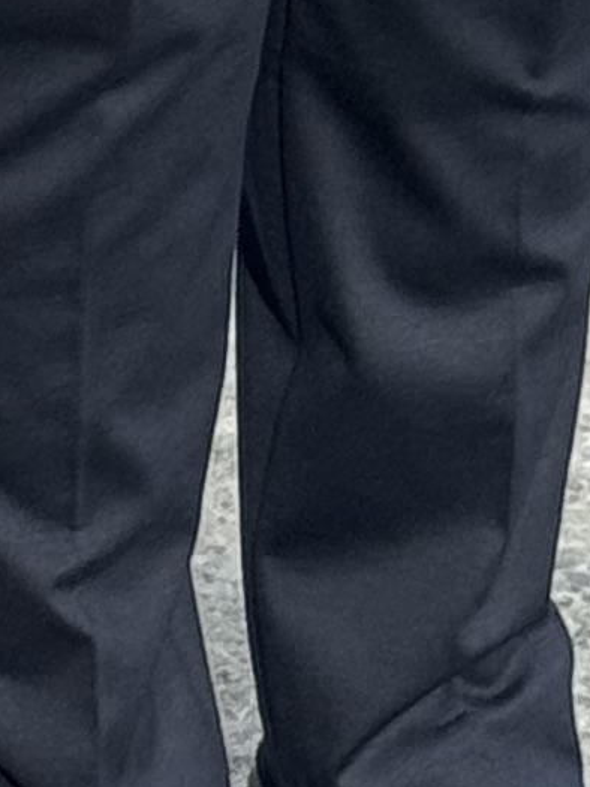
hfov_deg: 4.0
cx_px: 199
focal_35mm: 368
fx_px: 8370
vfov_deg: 5.0
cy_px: -1791
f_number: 1.78
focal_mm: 6.76
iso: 64
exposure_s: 1/913
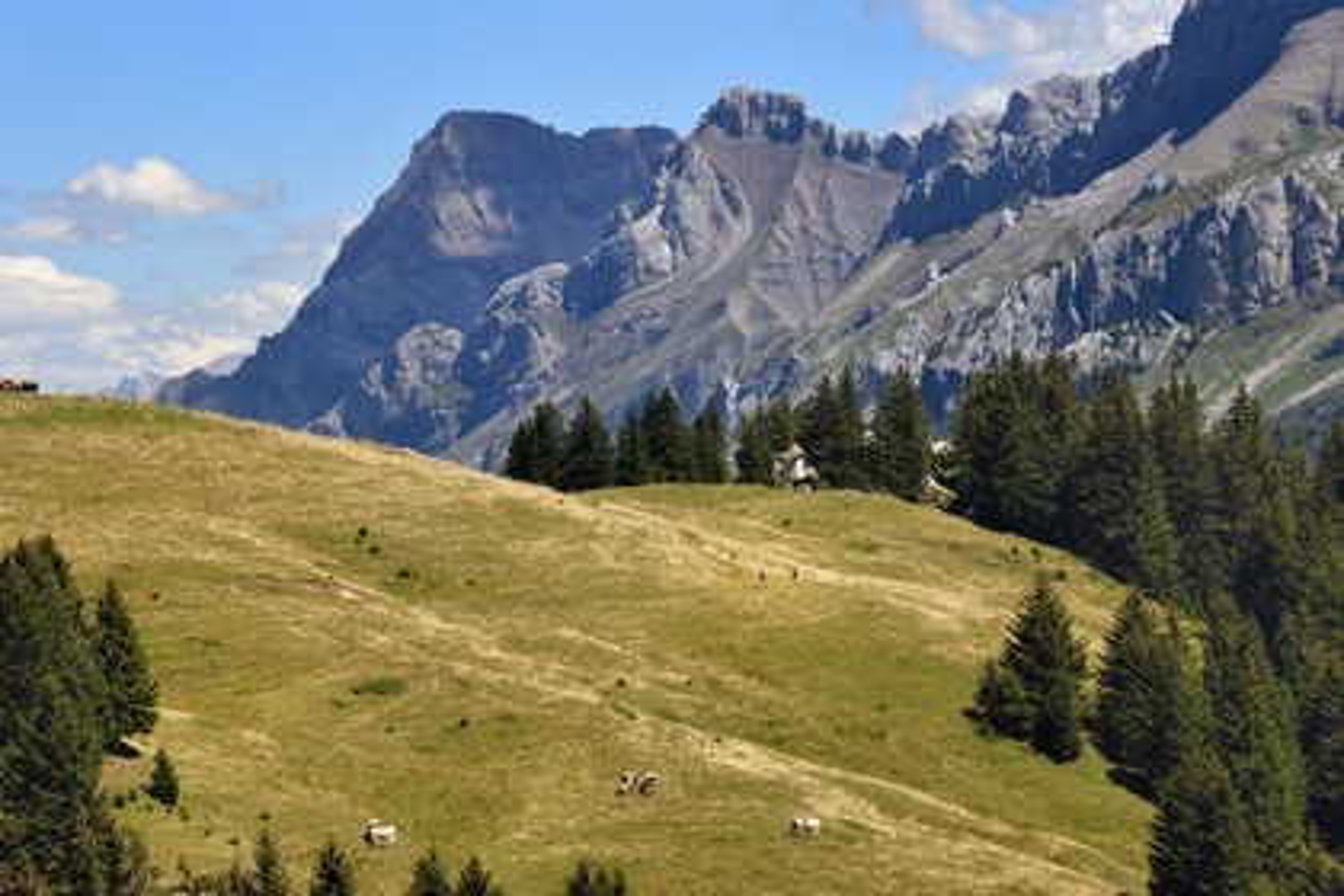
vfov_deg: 6.9
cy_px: 448
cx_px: 672
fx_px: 7466
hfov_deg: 10.3
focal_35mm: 200
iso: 200
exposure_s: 1/400
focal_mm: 200
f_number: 10
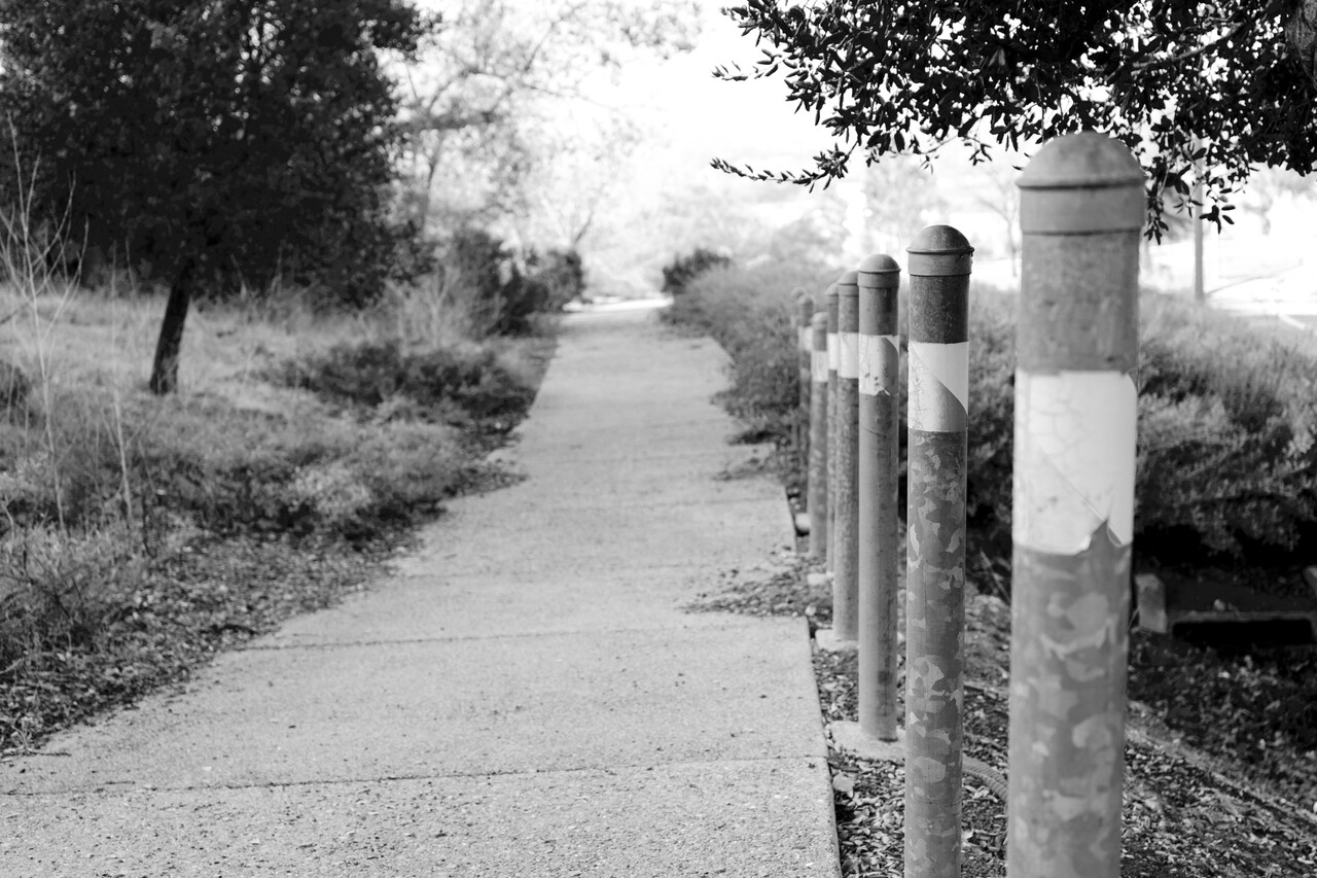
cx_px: 658
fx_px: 1829
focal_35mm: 50
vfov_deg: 27.0
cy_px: 439
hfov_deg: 39.6
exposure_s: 1/160
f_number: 4
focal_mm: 50
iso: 125
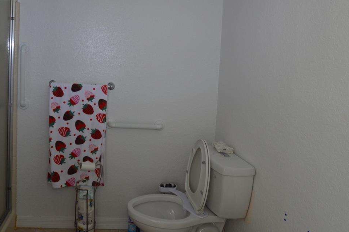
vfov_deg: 49.9
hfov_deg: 69.0
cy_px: 71
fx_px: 242
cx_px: 109
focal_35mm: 25
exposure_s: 1/100
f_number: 5
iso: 400
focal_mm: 10
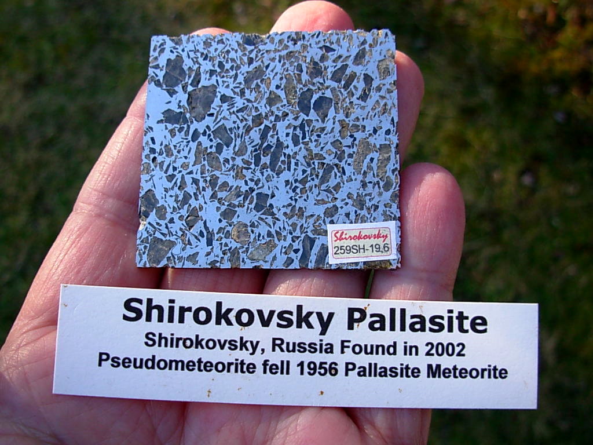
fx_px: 651
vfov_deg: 37.7
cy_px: 222
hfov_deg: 49.0
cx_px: 296
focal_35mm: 38
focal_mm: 6.3
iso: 50
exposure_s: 1/203
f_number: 2.9
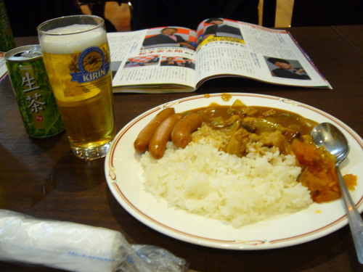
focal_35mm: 35
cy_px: 136
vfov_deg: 40.7
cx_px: 182
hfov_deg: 52.6
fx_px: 367
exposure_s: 1/13
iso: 160
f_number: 2.8
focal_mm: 5.8
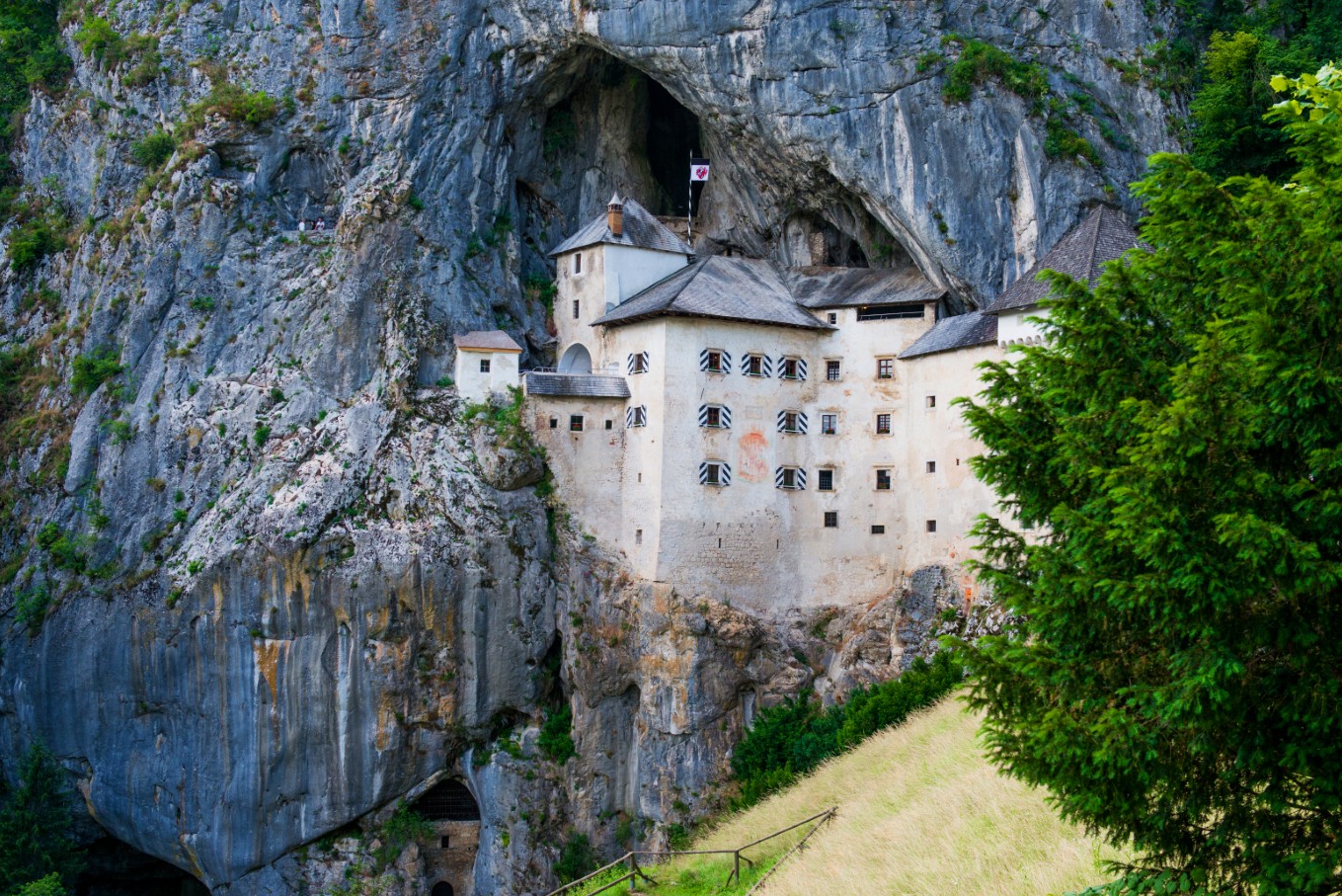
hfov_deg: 39.6
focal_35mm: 50
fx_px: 1864
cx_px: 669
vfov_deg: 27.0
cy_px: 439
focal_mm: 42
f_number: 4.5
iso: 500
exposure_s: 1/800
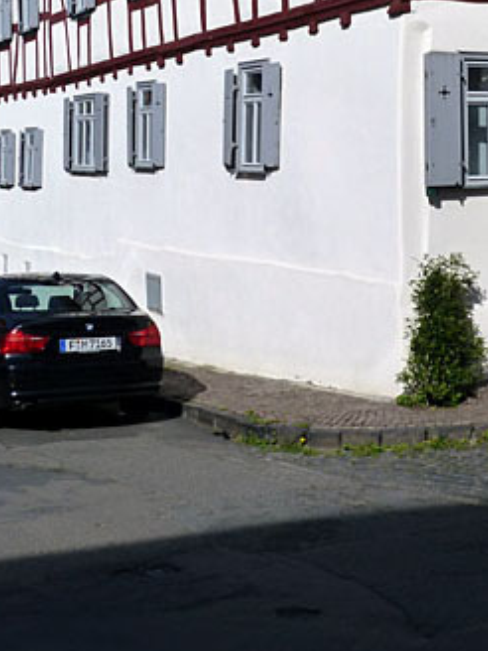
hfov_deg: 22.6
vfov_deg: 29.1
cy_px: 69
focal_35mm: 64
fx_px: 1203
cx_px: 405
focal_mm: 5.7
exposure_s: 1/800
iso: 125
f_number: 5.6
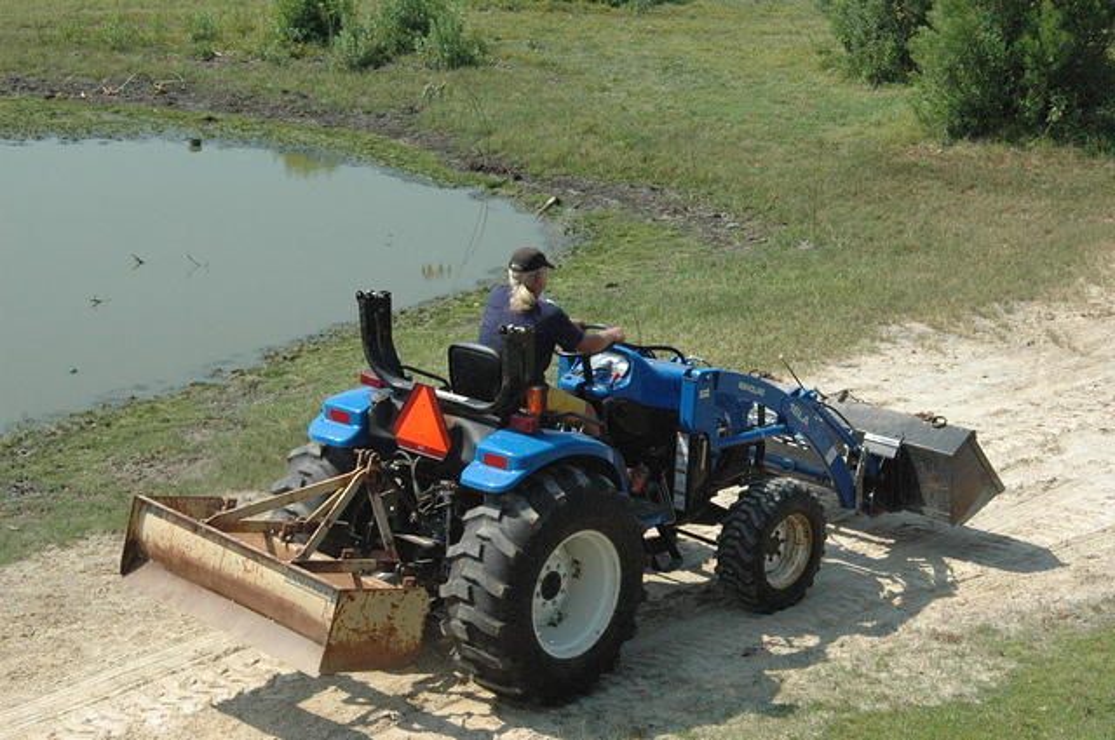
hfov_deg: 22.6
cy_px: 370
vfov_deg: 15.1
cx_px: 558
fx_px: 2784
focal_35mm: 90
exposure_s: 1/1000
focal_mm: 60
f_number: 16
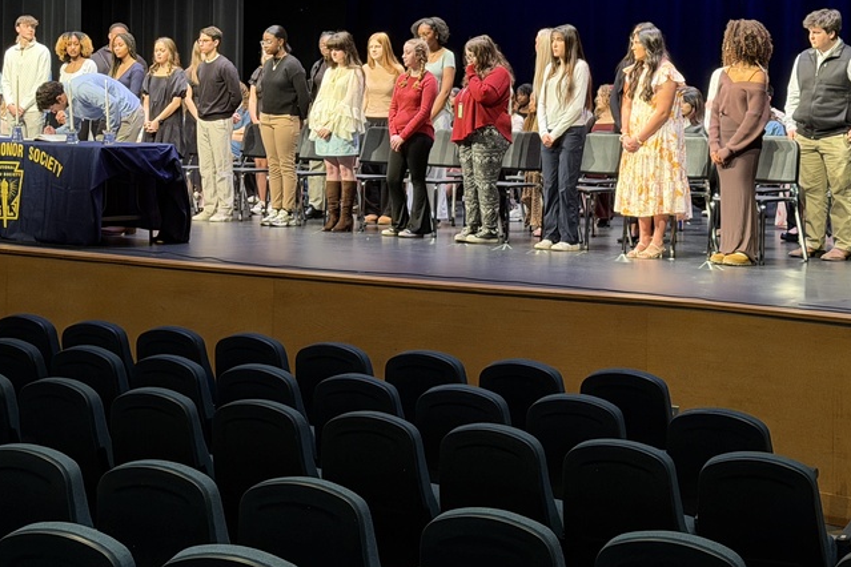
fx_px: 1891
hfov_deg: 25.2
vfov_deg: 17.0
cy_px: 132
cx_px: 280
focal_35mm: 80
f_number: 1.78
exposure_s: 1/40
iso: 320
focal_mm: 6.76
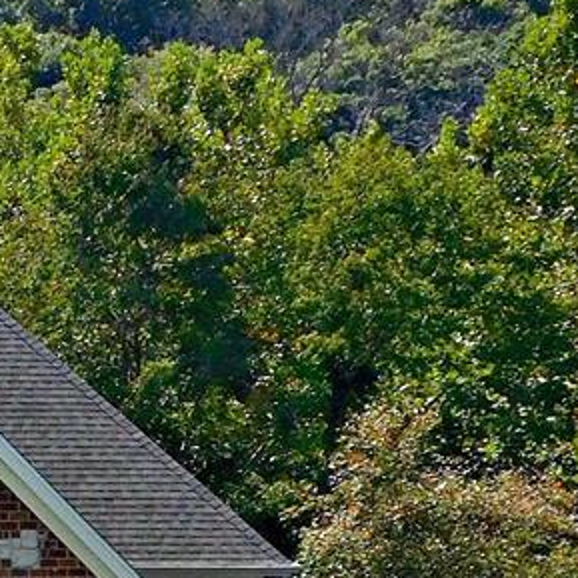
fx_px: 4156
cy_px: 466
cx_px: -620
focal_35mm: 220
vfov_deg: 7.9
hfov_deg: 7.6
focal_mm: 8
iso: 125
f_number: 3.7
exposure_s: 1/1250
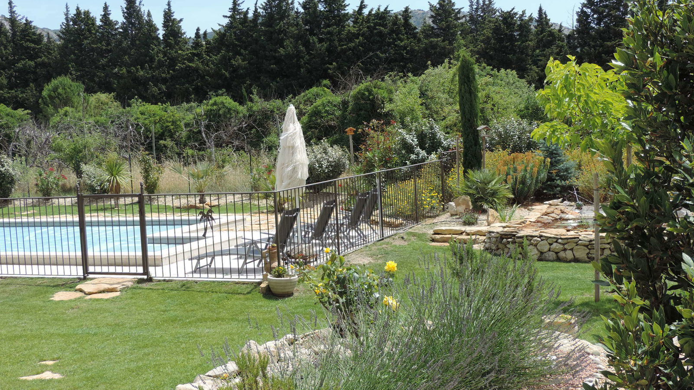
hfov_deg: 43.7
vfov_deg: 25.4
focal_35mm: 47
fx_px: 865
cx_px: 347
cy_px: 201
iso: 80
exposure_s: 1/640
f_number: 3.4
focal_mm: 7.6
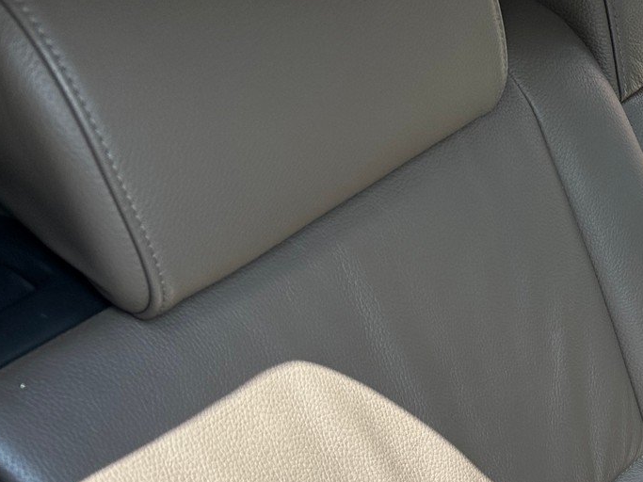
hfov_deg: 23.3
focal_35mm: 72
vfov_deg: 19.1
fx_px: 1337
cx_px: 878
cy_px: 602
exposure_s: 1/903
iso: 80
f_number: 1.78
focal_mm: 6.86
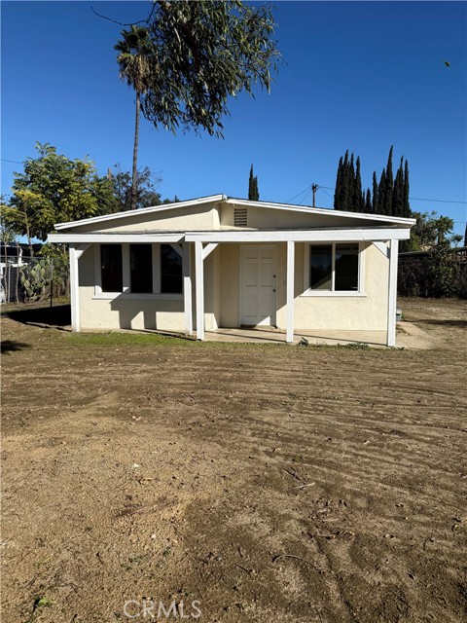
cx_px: 234
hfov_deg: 56.8
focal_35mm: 24
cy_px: 312
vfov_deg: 71.6
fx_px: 432
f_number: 1.78
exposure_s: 1/6711
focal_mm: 6.76
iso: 80
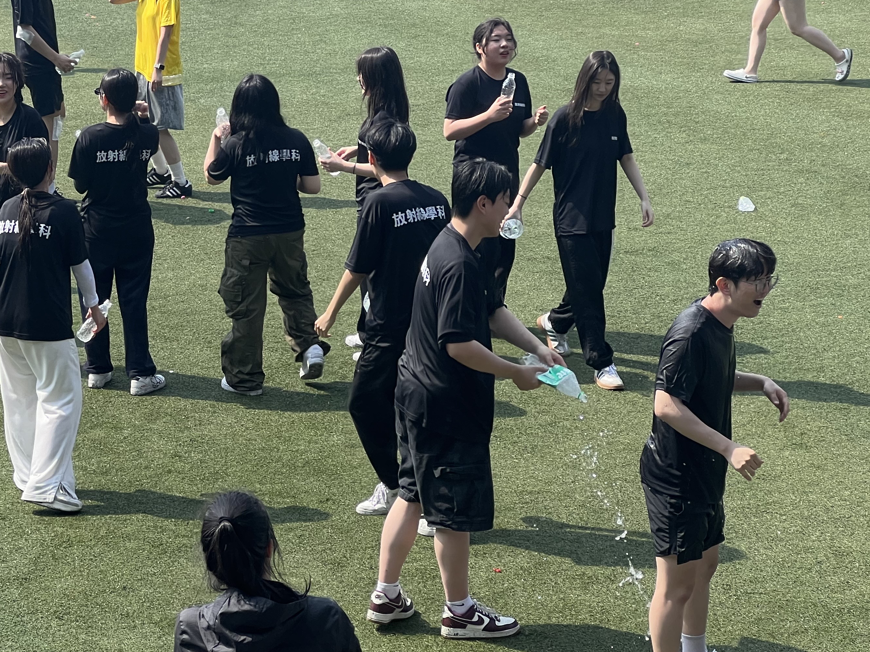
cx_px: 226
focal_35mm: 116
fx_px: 2915
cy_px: 248
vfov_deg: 12.8
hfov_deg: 16.9
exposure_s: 1/312
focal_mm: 9
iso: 32
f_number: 2.8
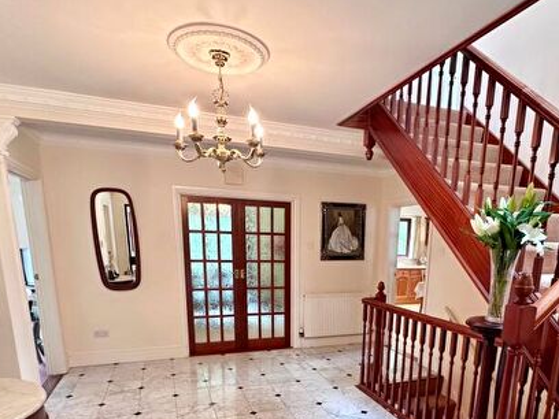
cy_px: 333
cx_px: 326
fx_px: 388
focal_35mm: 24
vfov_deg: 53.2
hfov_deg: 71.1
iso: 320
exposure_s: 1/50
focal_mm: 2.22
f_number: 2.2
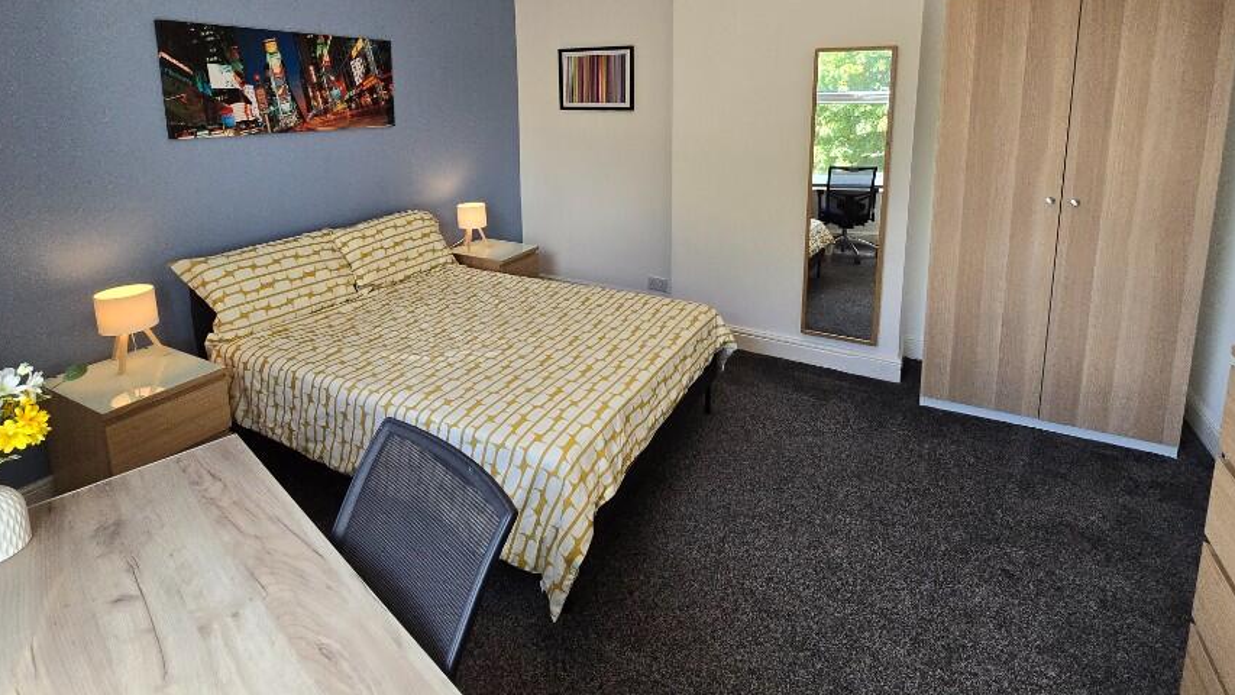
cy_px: 197
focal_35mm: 17
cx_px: 615
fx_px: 557
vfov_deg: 61.3
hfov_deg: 95.9
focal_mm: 2.2
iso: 320
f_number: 2.2
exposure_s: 1/359
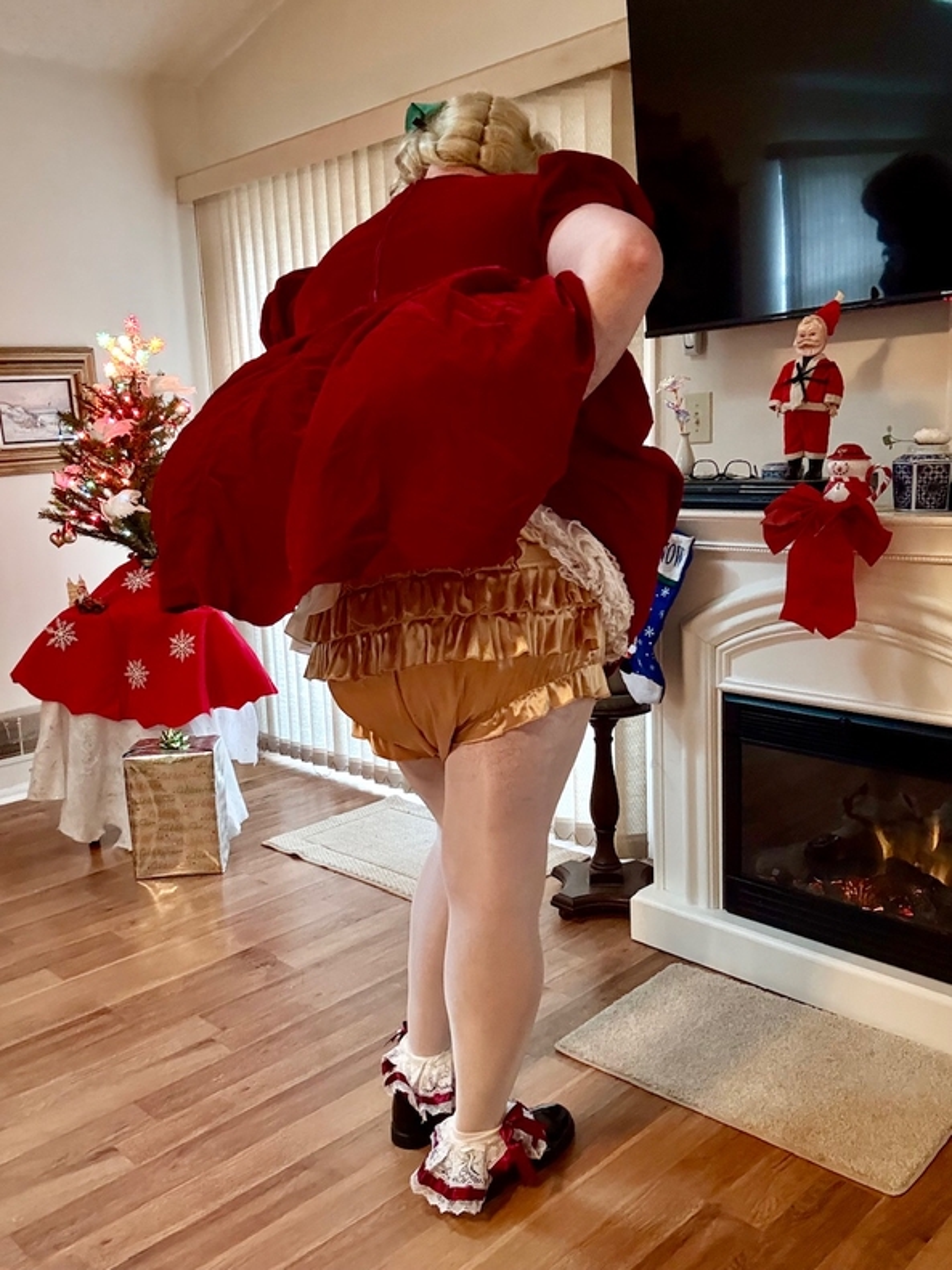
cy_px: 635
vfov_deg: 60.0
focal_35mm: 30
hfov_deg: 46.8
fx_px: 1100
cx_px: 476
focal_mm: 2.69
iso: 500
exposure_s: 1/30
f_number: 1.9
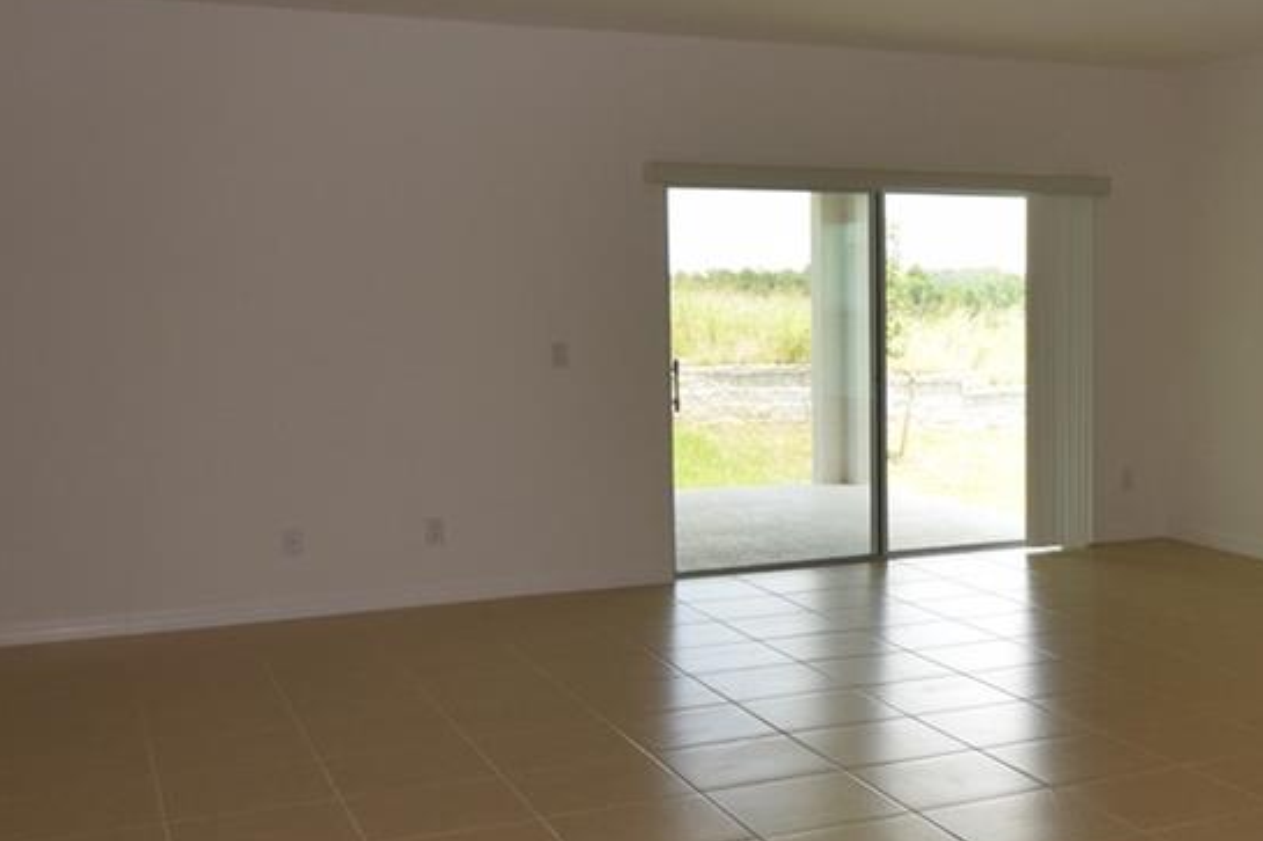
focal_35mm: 44
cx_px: 996
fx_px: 1543
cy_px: 470
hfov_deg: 42.7
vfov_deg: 30.5
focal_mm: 10
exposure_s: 1/125
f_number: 5.6
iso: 320
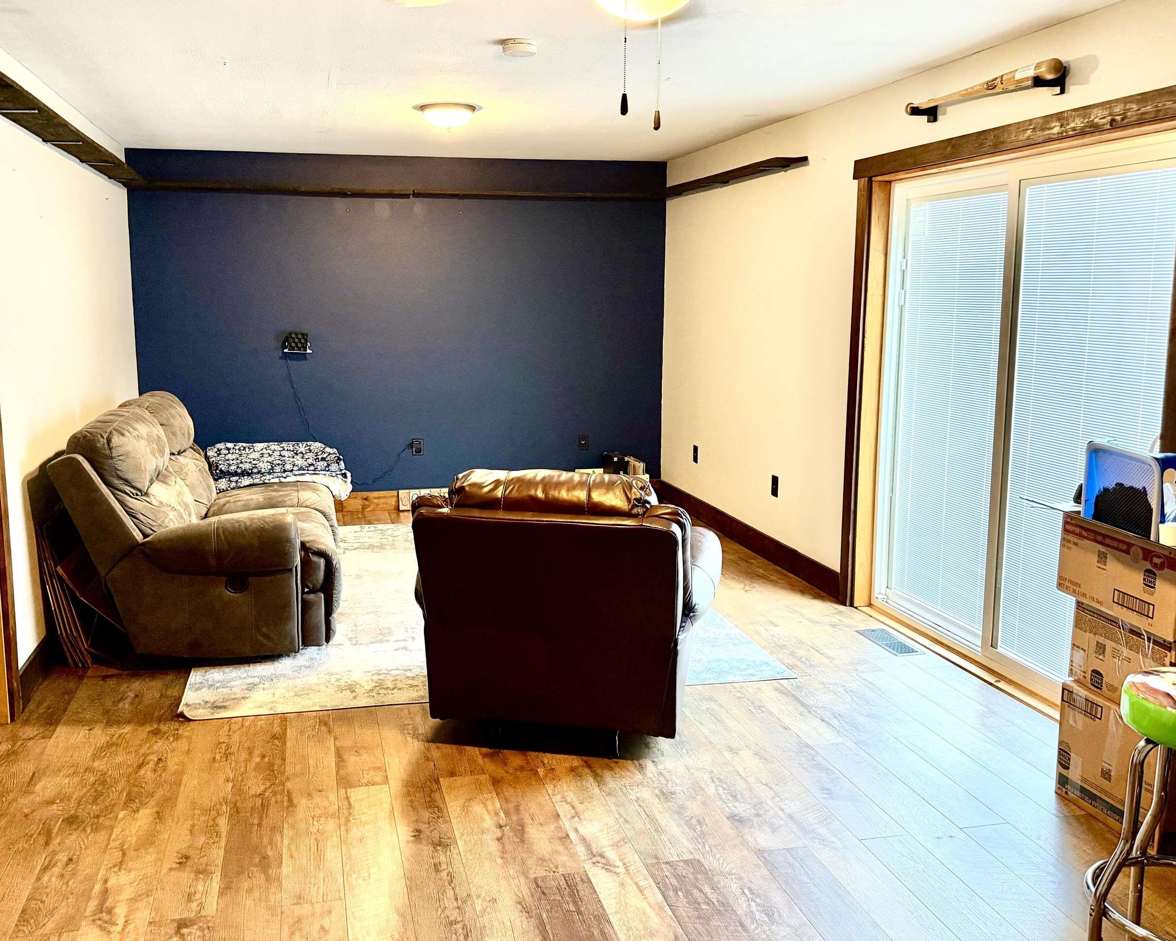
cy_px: 447
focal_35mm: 30
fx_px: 1044
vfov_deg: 48.5
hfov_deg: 58.6
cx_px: 521
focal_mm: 6.76
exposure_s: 1/60
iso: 400
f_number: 1.78
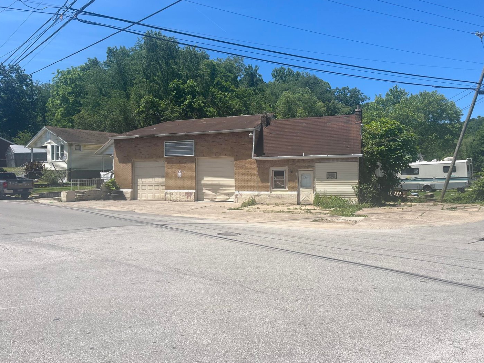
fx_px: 392
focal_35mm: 28
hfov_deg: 63.4
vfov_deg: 49.7
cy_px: 169
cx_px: 251
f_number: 1.6
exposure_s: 1/3876
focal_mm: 5.1
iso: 50
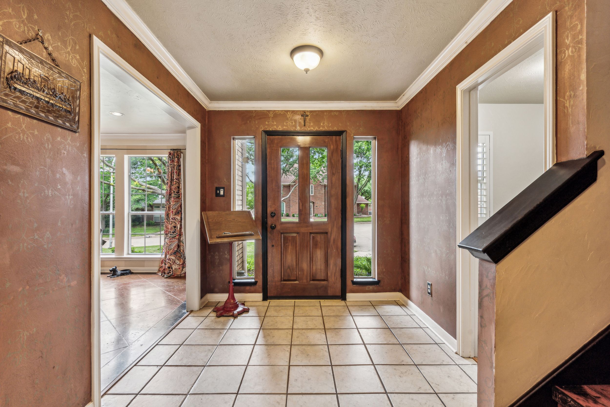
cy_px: 204
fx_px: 271
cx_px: 305
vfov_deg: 73.8
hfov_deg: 96.7
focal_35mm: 16
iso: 250
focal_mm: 16
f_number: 9
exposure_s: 1/10
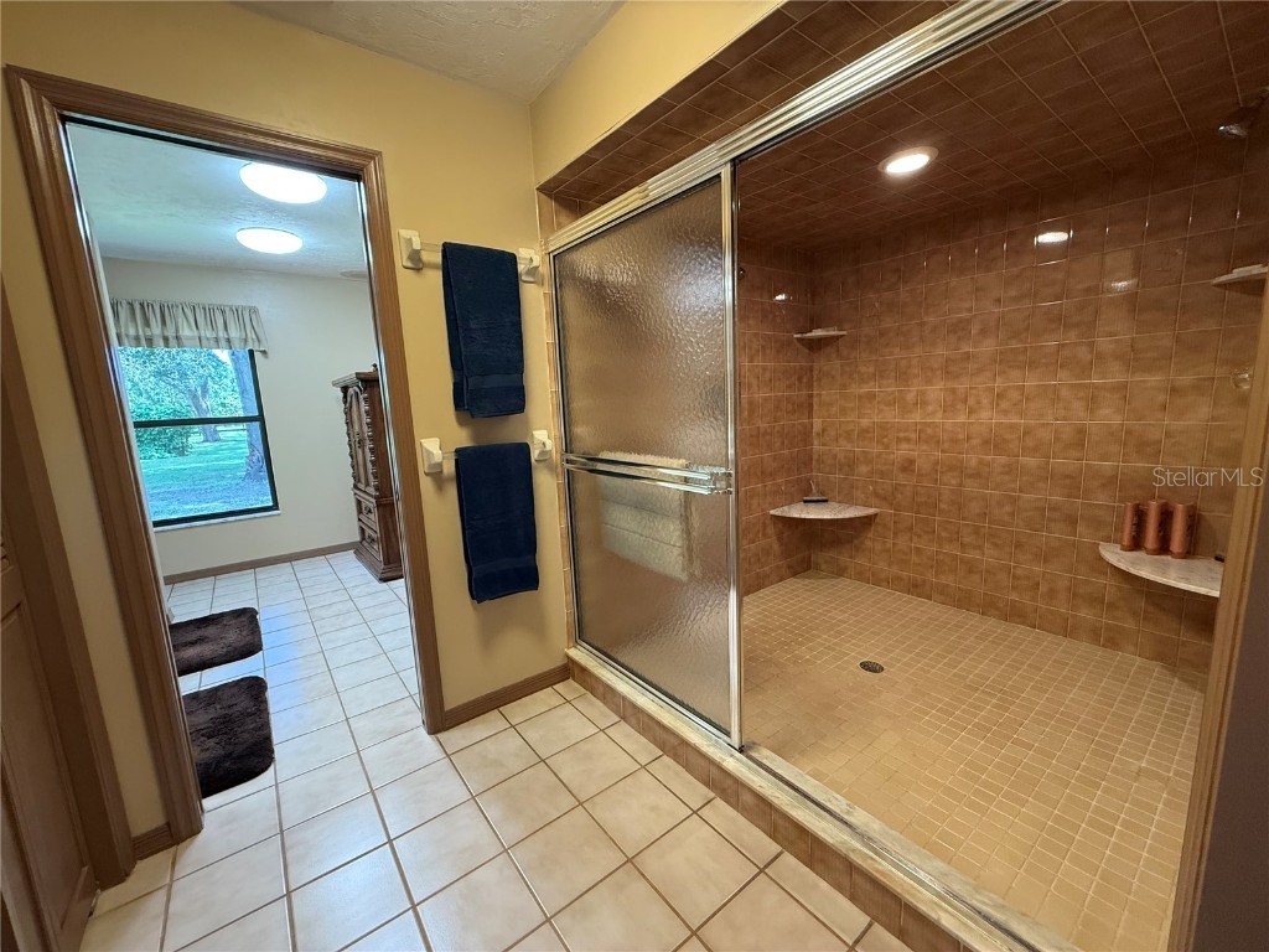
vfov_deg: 85.7
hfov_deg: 102.1
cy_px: 476
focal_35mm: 14
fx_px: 513
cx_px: 634
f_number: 2.2
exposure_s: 1/60
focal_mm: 2.22
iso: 500
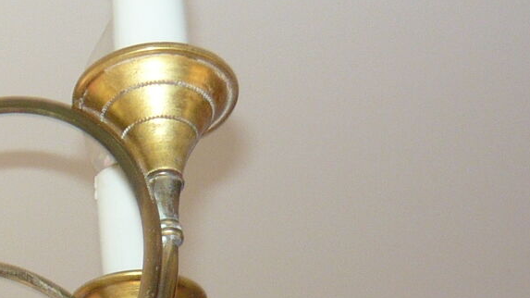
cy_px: 309
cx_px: -181
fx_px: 1925
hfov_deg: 14.9
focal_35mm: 137
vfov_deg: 8.8
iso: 100
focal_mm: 5.5
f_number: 2.8
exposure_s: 1/30
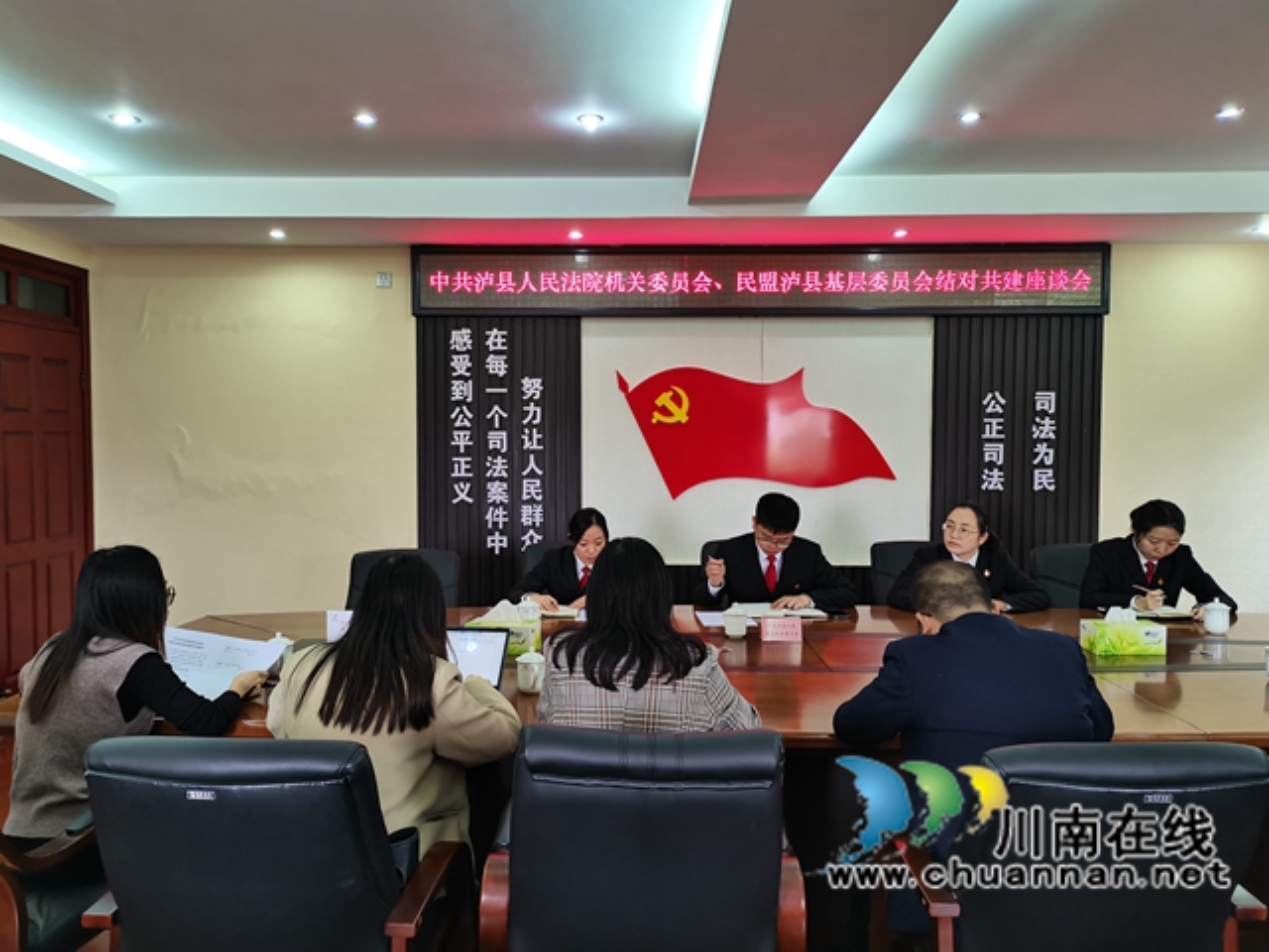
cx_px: 634
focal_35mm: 26
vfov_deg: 53.1
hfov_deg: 67.3
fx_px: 953
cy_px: 476
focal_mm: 5.58
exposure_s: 1/50
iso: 400
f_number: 1.8
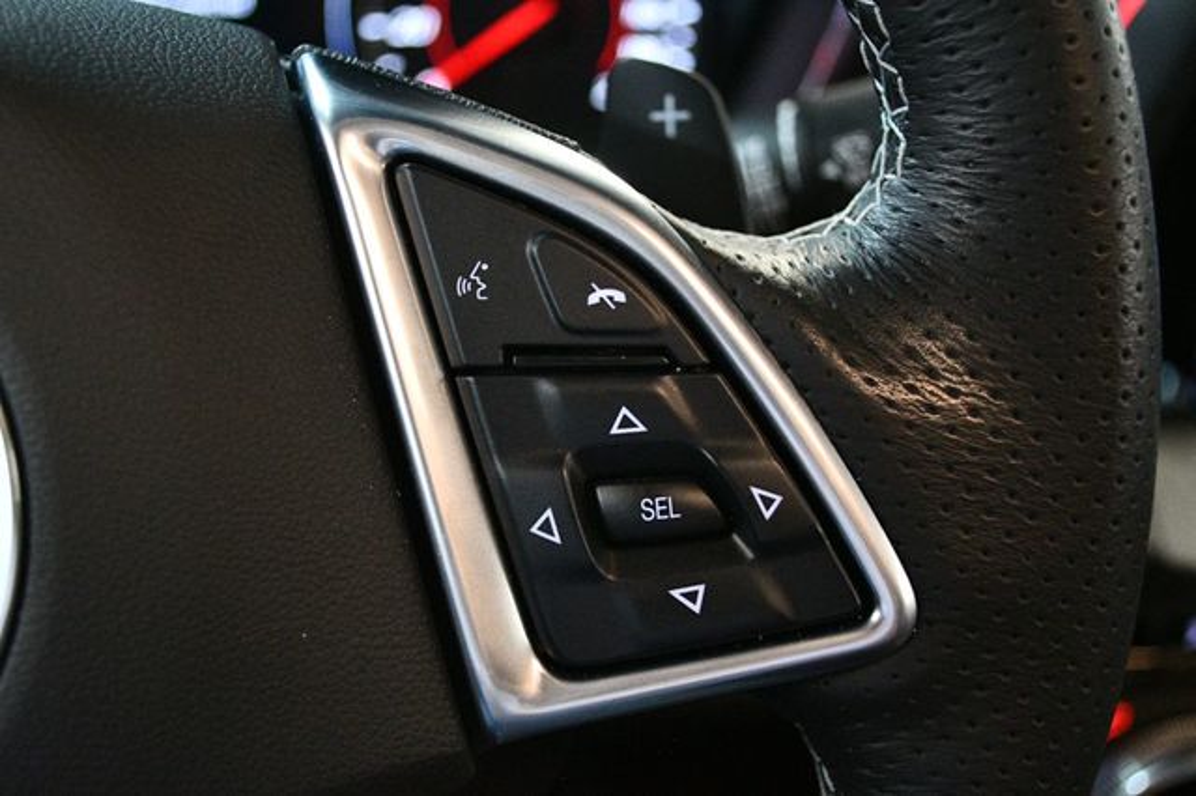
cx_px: 598
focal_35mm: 45
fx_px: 1494
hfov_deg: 43.6
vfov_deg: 29.8
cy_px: 398
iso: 7200
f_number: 4.5
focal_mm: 30
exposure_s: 1/60
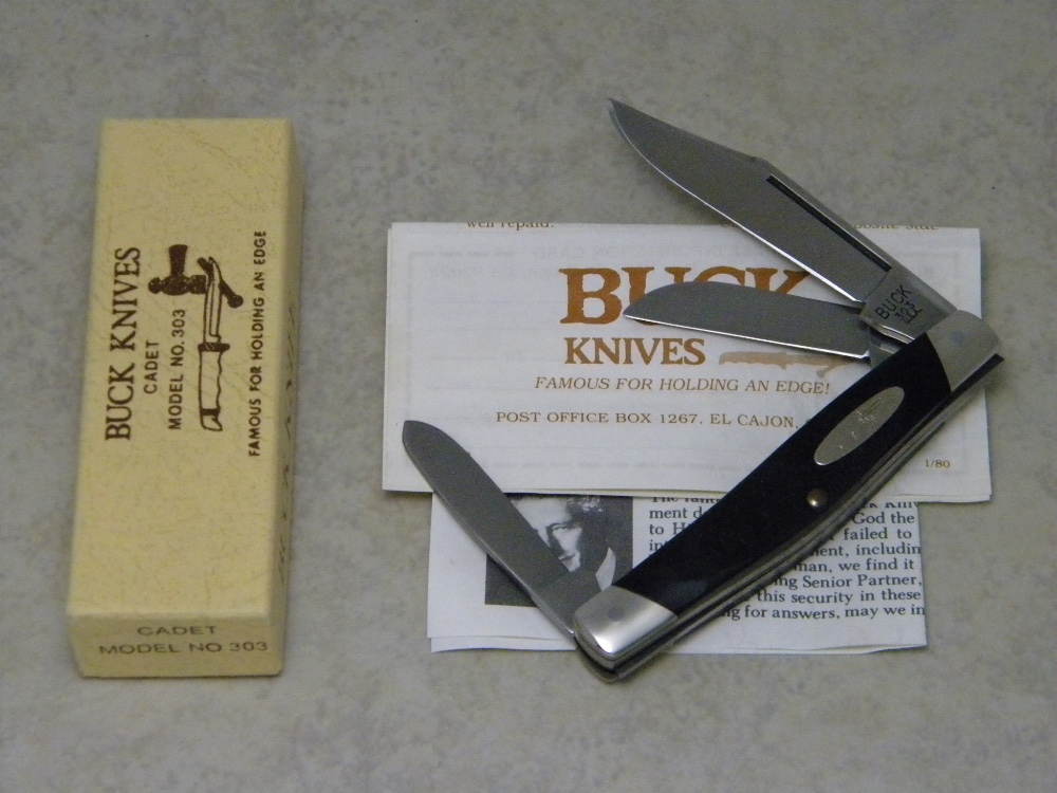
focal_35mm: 105
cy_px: 396
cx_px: 528
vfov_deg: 14.1
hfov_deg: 18.7
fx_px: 3206
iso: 800
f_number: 4.7
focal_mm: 19
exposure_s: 1/83.2
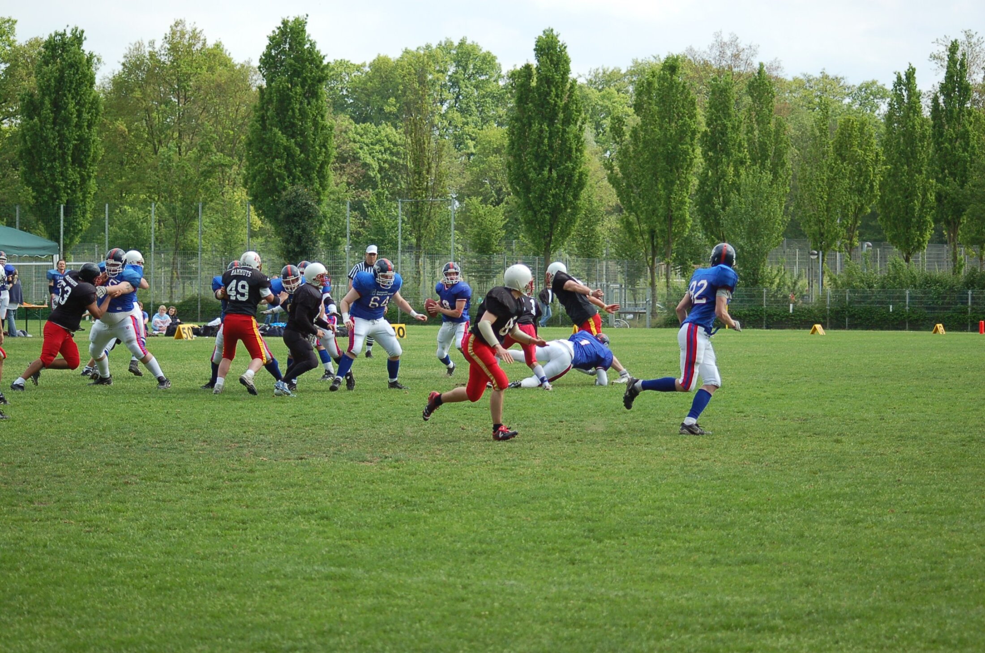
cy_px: 326
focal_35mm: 105
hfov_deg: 19.5
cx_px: 492
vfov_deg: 13.0
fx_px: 2867
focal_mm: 70
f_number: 4
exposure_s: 1/1000
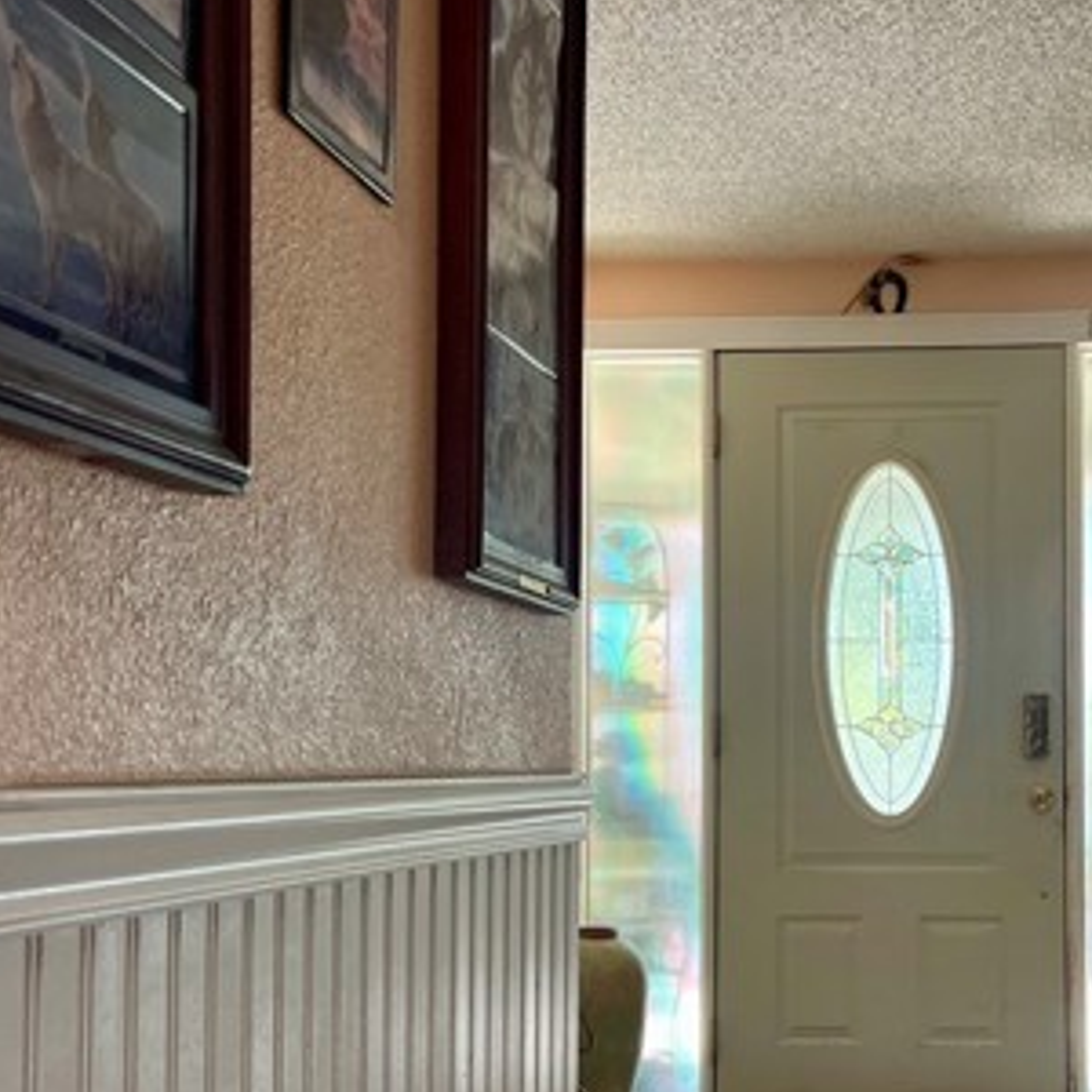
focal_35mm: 49
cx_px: 921
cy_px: 699
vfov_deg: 34.5
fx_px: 1749
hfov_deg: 33.4
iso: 125
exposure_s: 1/121
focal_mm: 5.7
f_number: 1.5
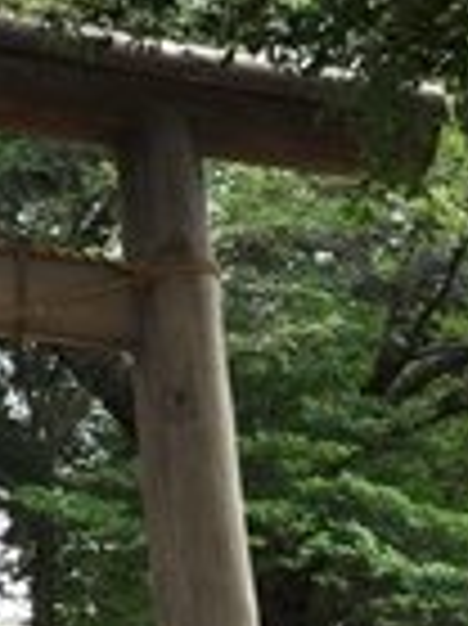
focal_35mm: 109
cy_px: 358
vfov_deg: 18.1
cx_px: -36
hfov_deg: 13.3
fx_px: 1968
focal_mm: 35
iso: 400
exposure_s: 1/250
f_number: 4
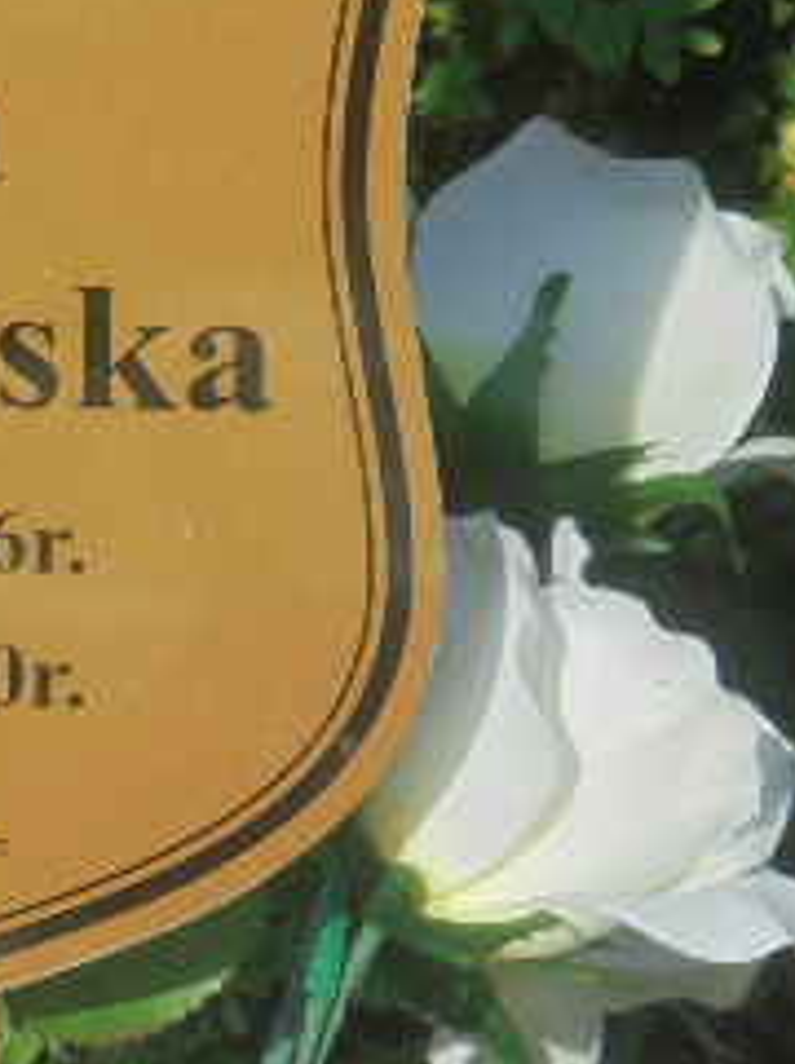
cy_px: 574
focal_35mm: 415
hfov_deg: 3.6
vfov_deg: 4.8
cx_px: -203
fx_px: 12742
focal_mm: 27.6
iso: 100
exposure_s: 1/250
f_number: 6.5
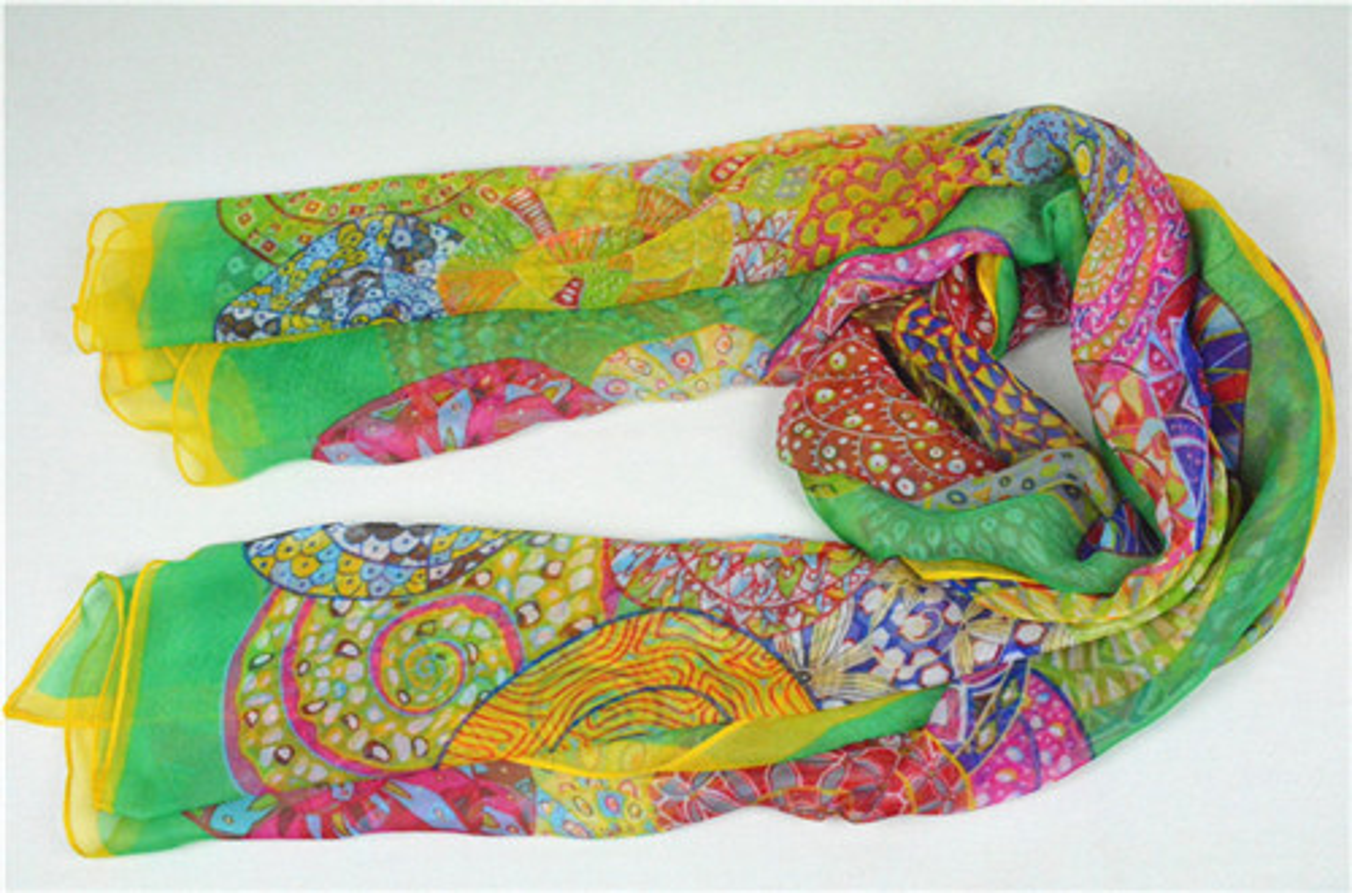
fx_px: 1516
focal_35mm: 40
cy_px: 446
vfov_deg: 32.8
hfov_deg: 48.1
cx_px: 676
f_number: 11
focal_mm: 27
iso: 6400
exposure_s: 1/500
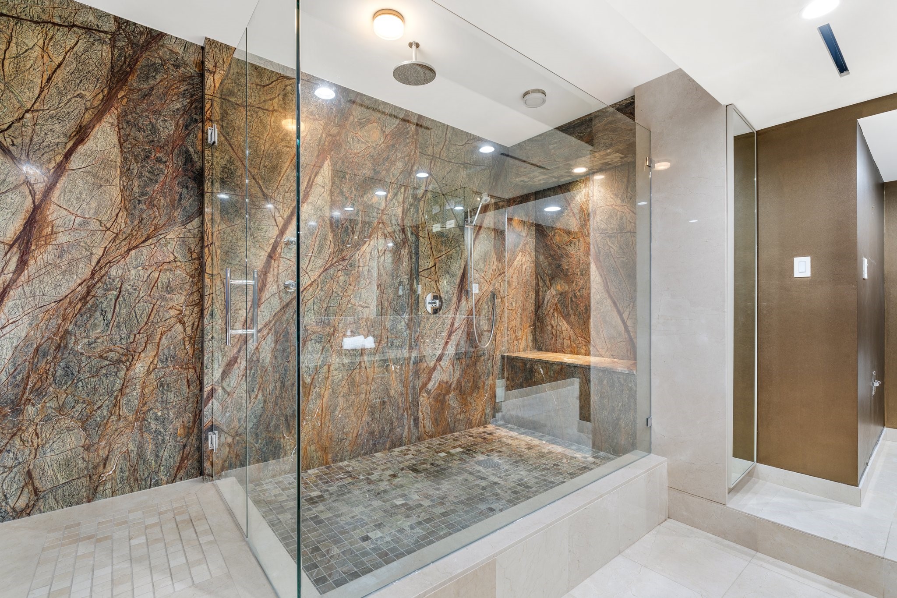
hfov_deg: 96.7
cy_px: 299
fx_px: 399
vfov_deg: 73.7
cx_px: 448
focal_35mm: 16
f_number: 8
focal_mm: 16
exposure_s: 8
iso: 100
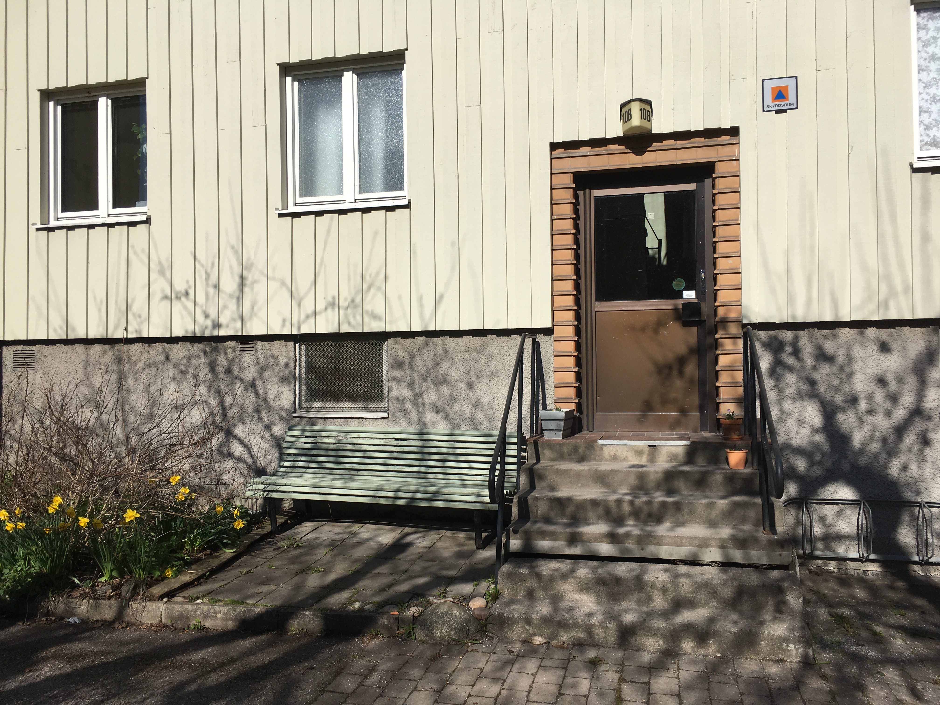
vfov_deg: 48.2
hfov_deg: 61.7
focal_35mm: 29
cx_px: 470
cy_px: 352
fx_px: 787
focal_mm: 4.15
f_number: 2.2
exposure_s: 1/2653
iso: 25
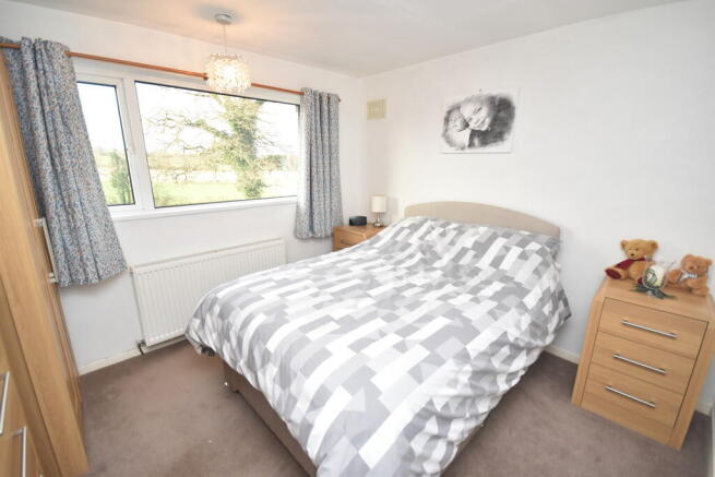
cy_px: 238
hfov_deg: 100.4
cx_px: 358
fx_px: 298
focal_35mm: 15
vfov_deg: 77.4
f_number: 4.5
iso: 800
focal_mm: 10
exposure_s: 1/160
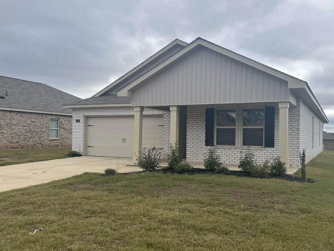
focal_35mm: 33
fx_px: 318
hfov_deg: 55.2
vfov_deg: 42.9
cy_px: 140
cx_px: 190
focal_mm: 5.1
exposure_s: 1/2101
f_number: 1.6
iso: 50
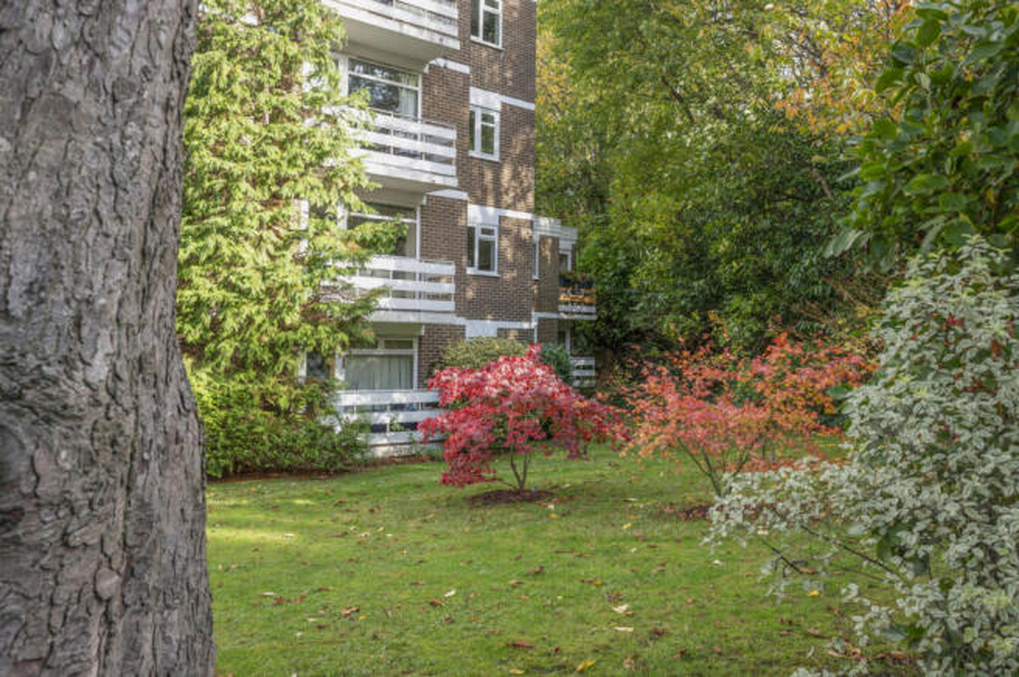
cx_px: 510
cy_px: 338
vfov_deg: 43.5
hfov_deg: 62.0
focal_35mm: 30
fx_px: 848
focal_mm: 30
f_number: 8
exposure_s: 1/80
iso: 200
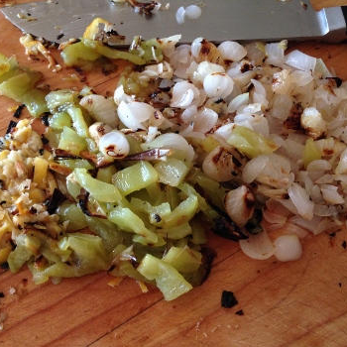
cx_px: 154
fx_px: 454
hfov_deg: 41.8
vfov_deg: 41.9
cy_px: 177
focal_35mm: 40
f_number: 2.4
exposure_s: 1/20
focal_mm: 4.12
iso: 160
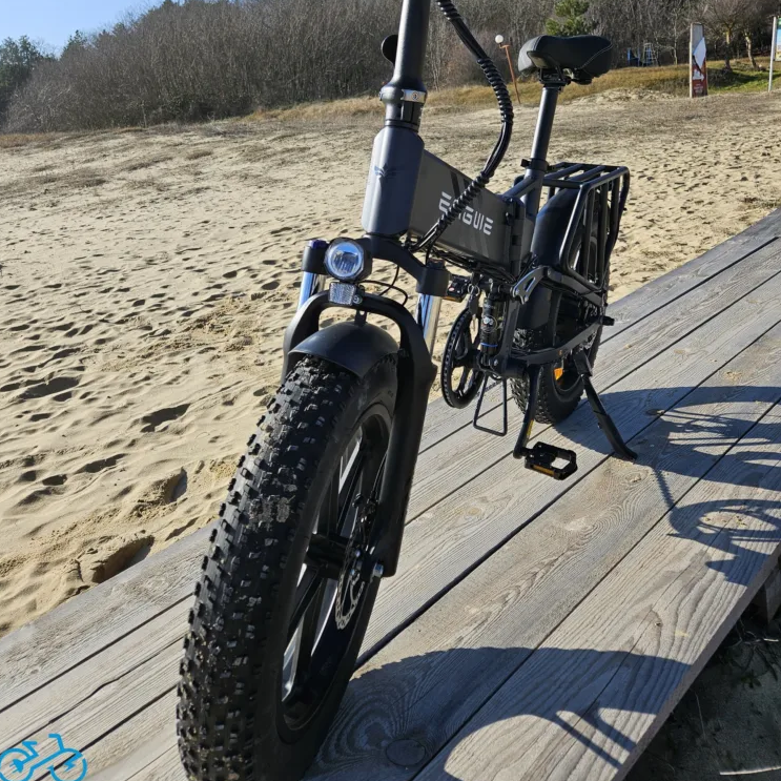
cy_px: 275
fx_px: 715
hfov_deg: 57.3
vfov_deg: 56.3
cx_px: 379
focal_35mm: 28
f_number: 1.8
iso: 25
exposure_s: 1/1718
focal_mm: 5.4
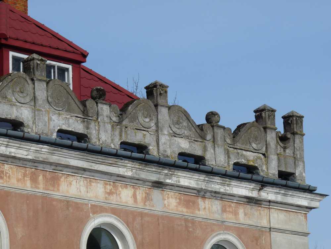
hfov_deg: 9.1
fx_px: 2085
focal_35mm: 218
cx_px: 166
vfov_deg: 6.8
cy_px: 124
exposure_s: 1/400
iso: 100
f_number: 8
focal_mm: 38.8
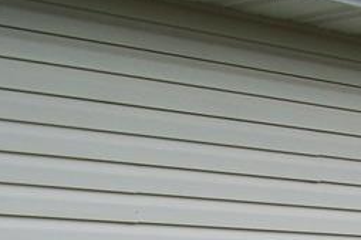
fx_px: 1513
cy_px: 355
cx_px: 520
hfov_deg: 13.0
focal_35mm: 151
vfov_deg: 8.9
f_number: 2.8
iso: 64
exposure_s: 1/500
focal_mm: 5.85
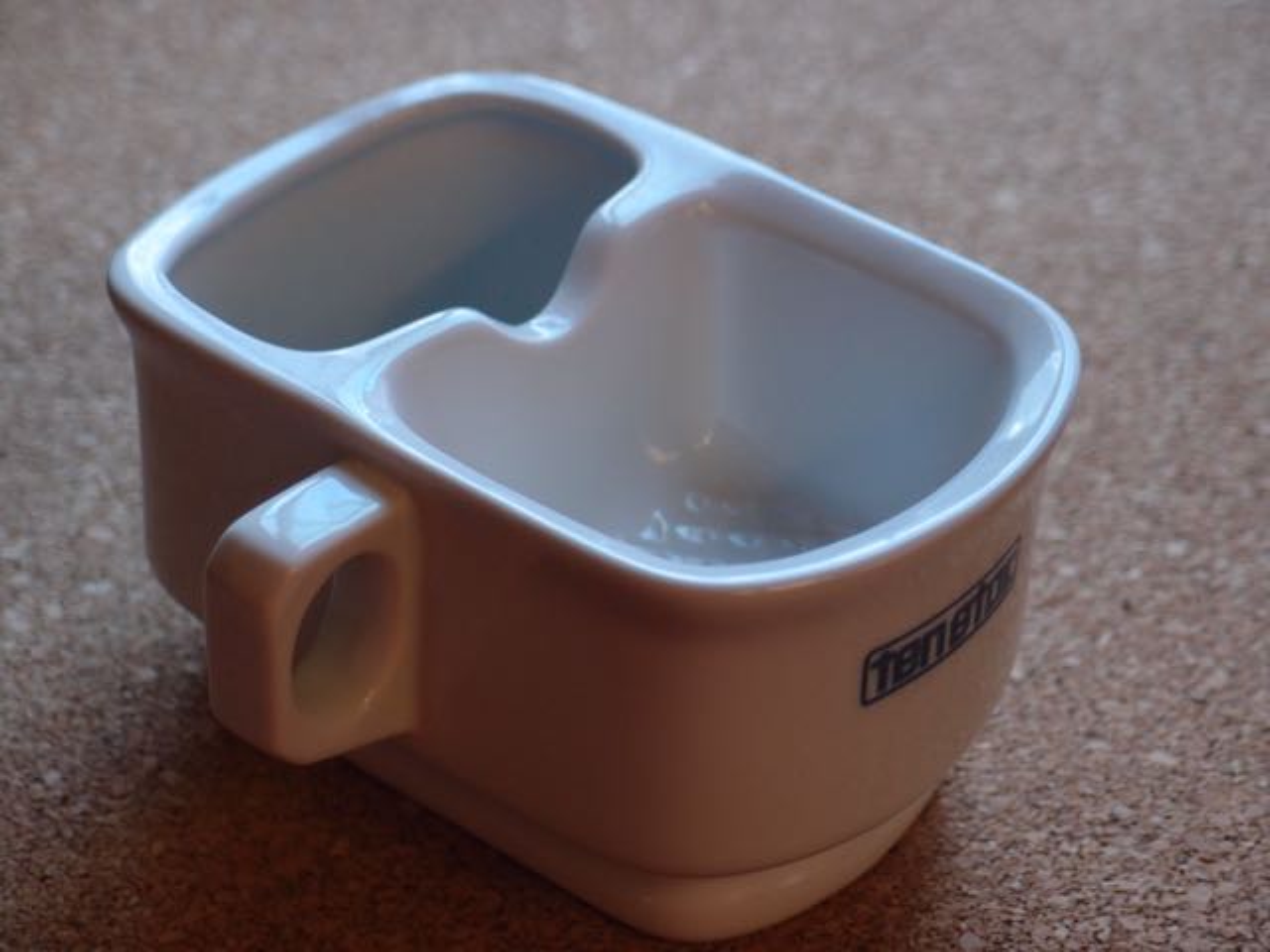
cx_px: 635
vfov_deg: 16.1
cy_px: 476
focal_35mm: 92
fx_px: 3375
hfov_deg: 21.3
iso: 200
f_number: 2.4
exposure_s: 1/60
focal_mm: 19.84
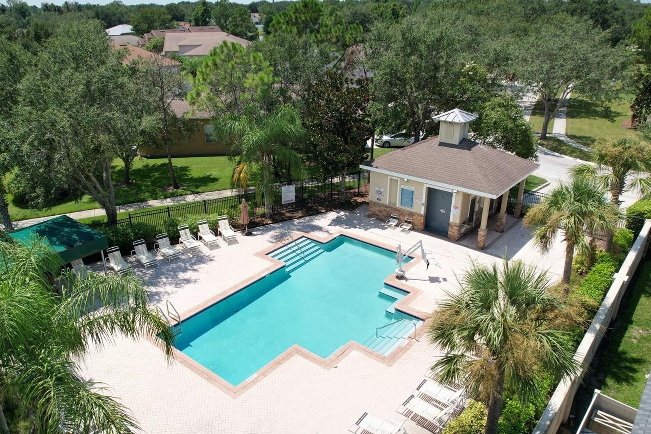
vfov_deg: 47.9
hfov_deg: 67.3
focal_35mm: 27
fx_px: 488
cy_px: 230
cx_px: 307
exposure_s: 1/500
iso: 100
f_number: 2.8
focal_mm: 8.38
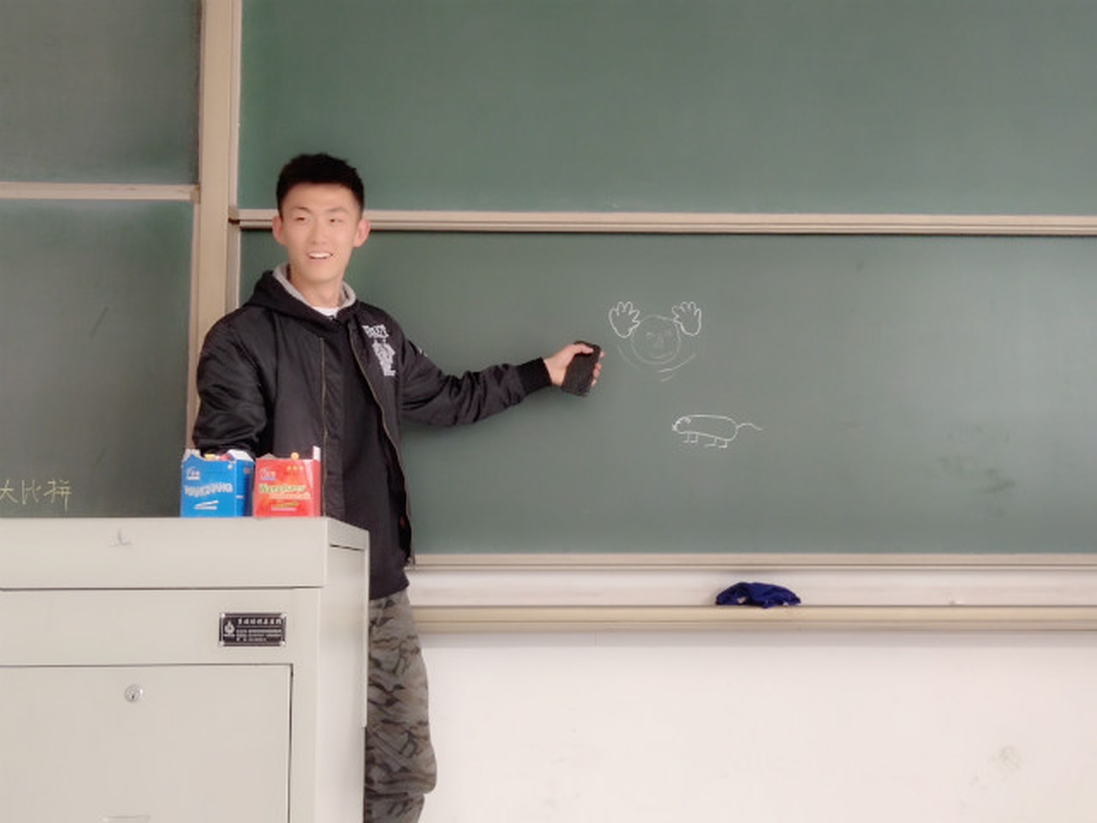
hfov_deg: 38.9
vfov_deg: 29.7
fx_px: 1553
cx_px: 548
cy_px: 412
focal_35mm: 49
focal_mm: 4.27
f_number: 1.8
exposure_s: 1/50
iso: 315
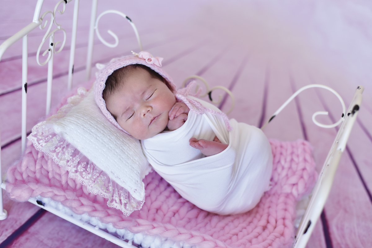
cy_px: 124
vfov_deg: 27.0
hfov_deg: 39.6
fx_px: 517
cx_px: 186
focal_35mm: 50
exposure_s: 1/200
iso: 400
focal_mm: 50
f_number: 2.5
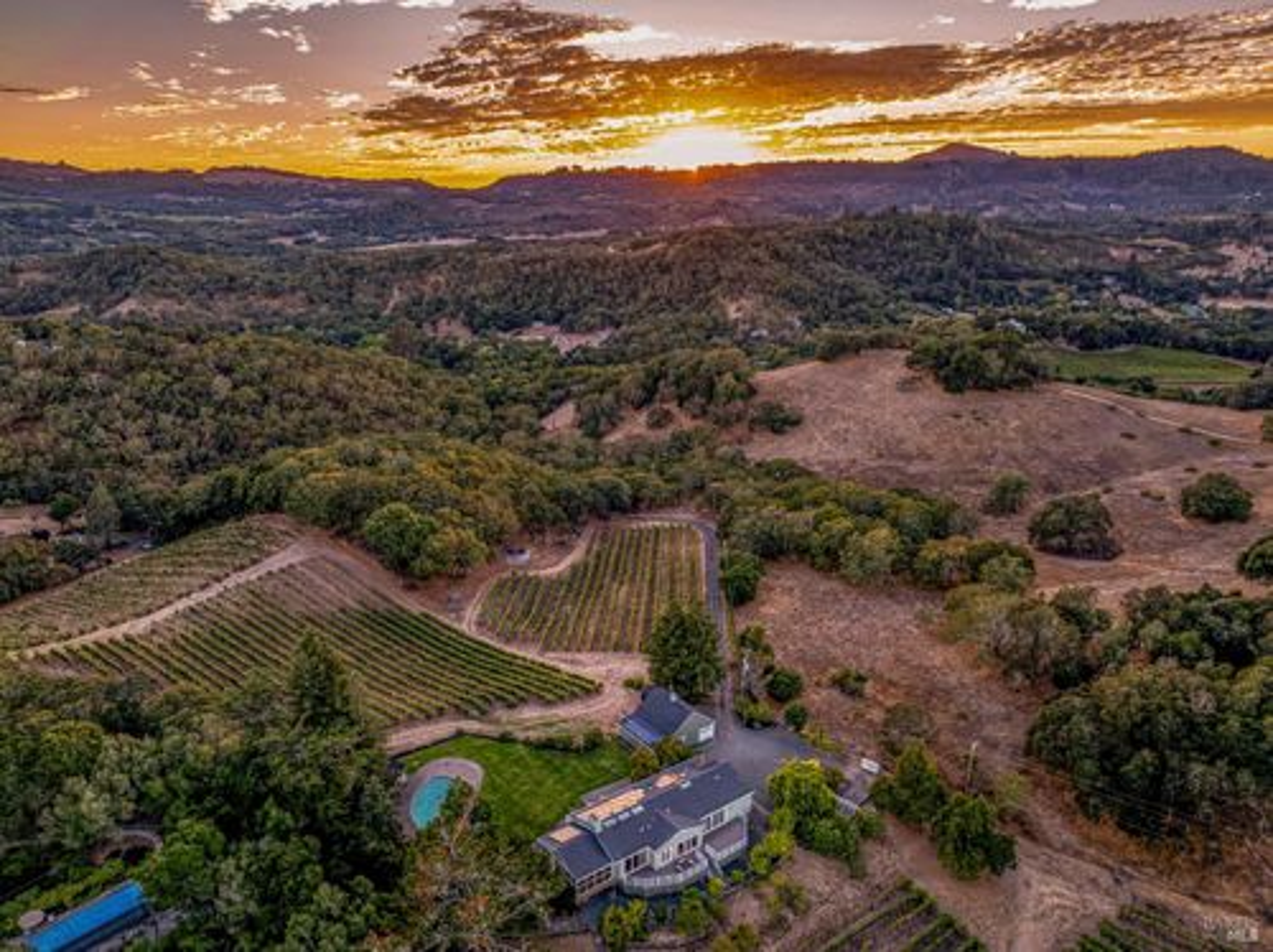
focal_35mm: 24
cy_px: 476
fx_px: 882
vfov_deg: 56.7
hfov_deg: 71.6
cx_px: 636
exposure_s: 1/160
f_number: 2.8
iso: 100
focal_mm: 12.29
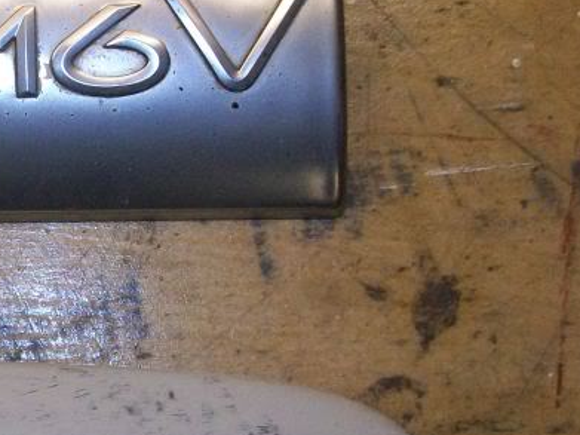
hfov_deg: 21.4
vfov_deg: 16.6
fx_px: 1491
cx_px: 24
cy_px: 196
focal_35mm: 89
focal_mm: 5.7
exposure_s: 1/60
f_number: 2.8
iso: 160
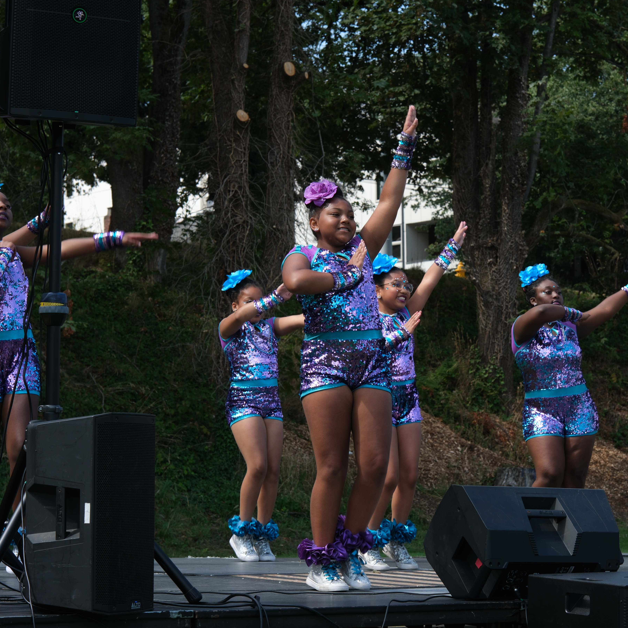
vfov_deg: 16.1
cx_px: 420
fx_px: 2217
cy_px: 315
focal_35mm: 108
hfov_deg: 16.1
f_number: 7.1
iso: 125
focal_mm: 56
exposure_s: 1/200
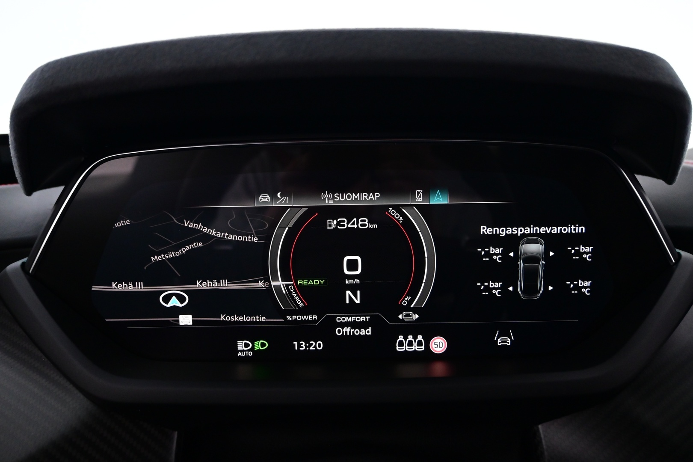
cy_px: 231
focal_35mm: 29
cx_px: 346
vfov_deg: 44.6
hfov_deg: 63.2
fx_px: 563
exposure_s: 1/30
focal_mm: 19.5
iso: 1800
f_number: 3.8
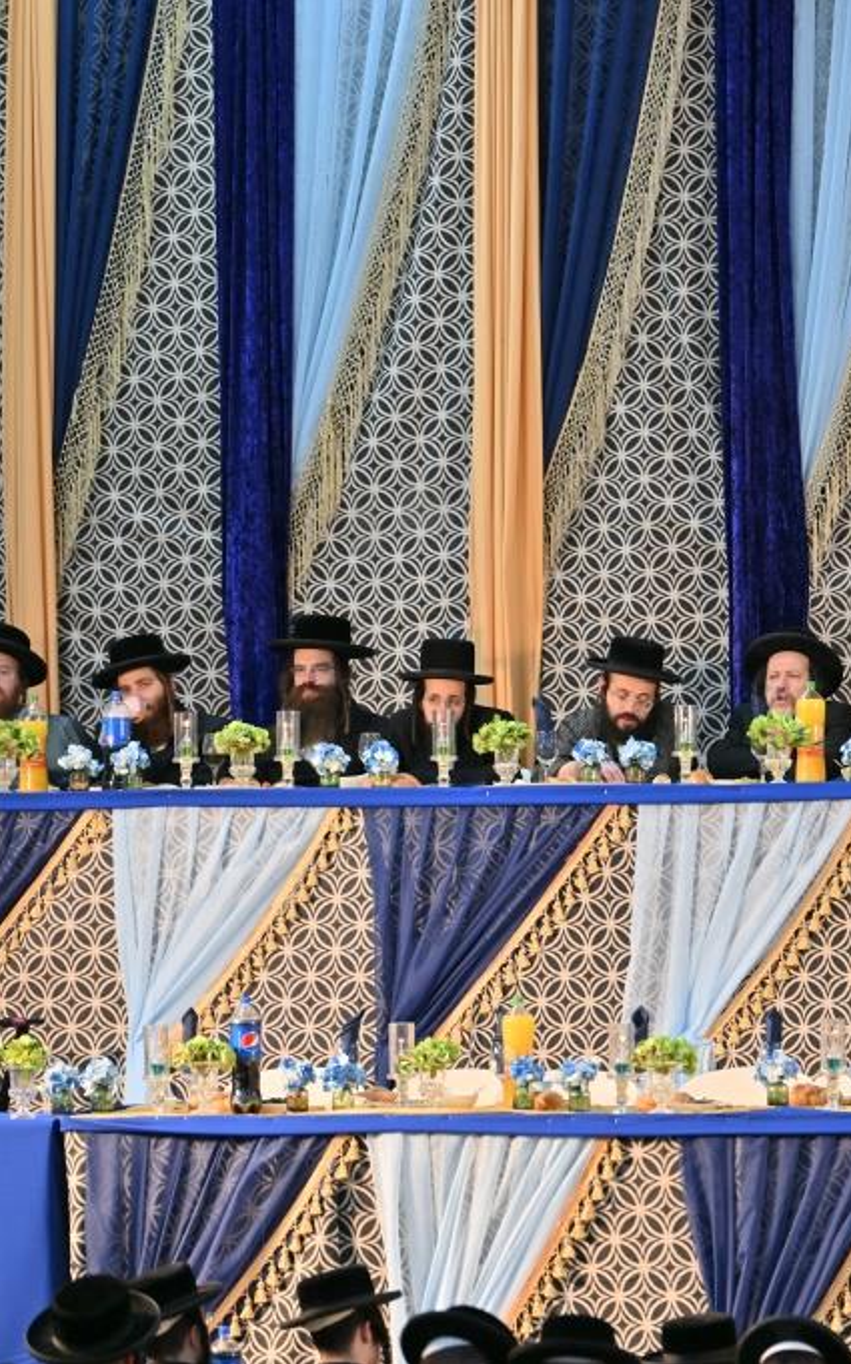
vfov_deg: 9.1
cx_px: 863
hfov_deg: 5.7
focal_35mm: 230
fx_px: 8544
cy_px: 682
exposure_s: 1/320
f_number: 2.8
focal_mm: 150
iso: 400
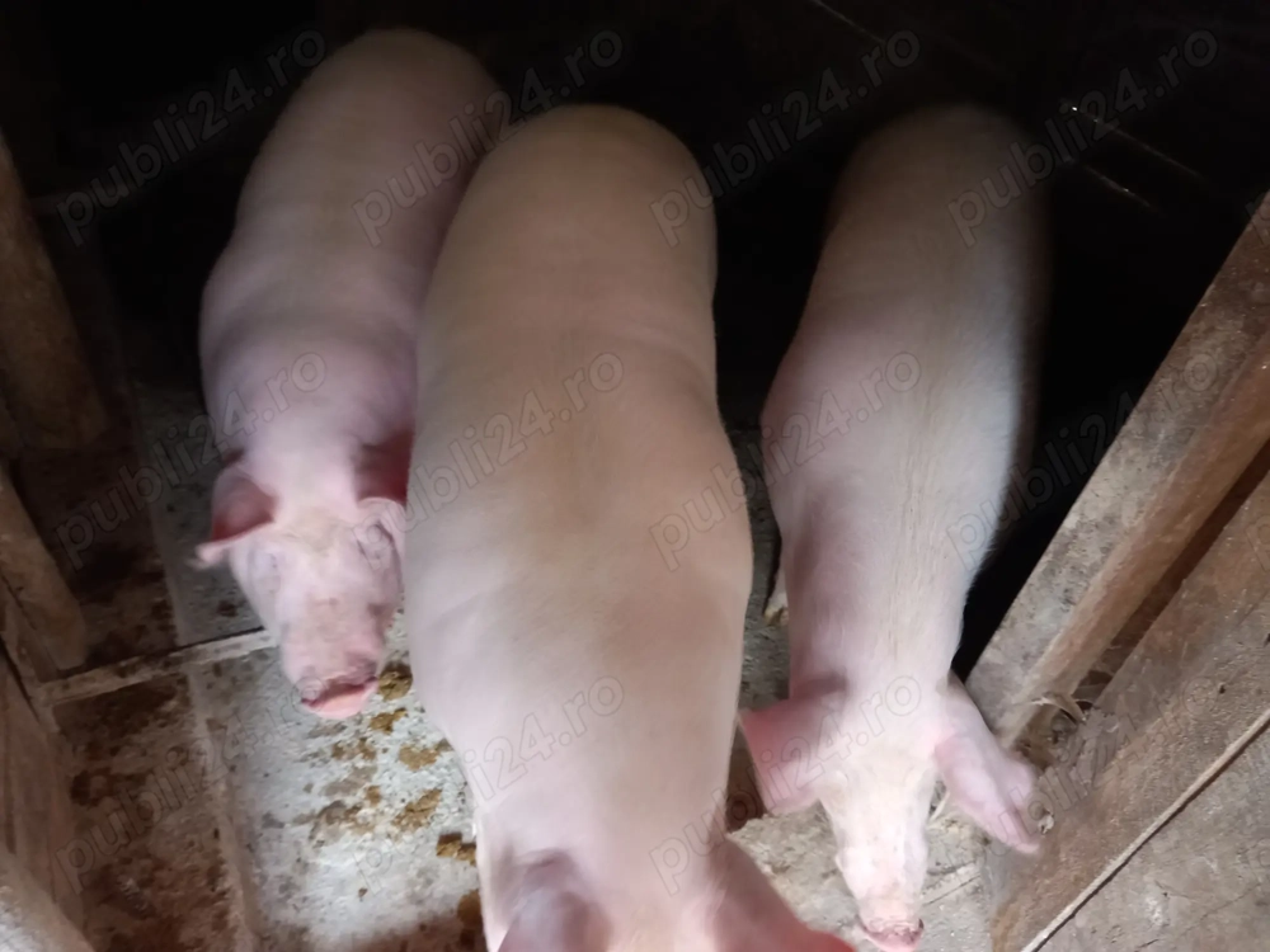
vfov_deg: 54.9
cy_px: 476
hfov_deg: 69.4
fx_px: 917
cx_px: 635
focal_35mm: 25
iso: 320
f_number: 2
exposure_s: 1/24
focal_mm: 4.6
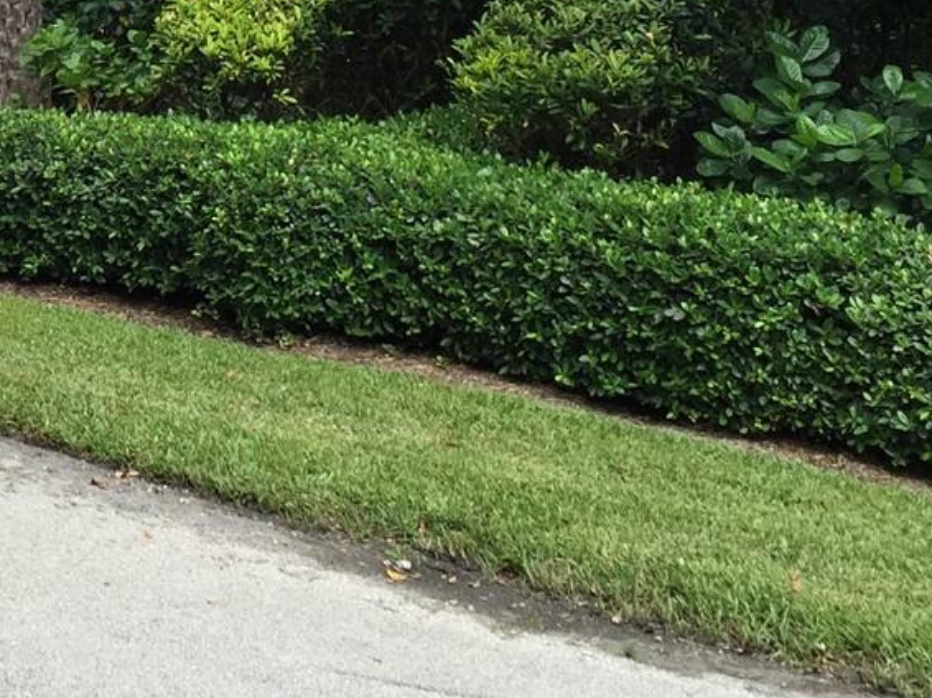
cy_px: -115
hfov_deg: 23.0
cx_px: 28
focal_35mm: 82
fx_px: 2207
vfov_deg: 17.2
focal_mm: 4.15
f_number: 2.2
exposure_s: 1/120
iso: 32
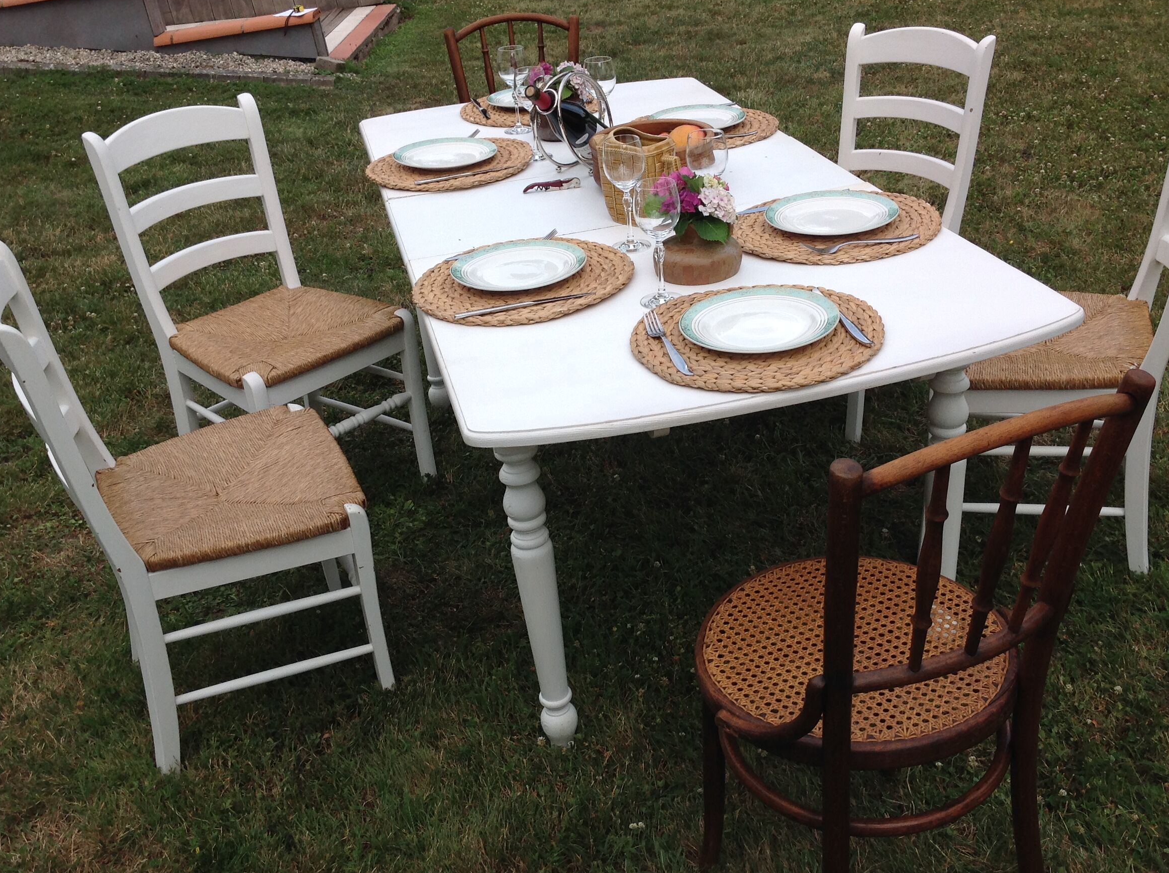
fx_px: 1315
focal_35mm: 39
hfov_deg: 47.9
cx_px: 608
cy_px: 416
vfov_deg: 36.7
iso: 50
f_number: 2.4
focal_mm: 4.28
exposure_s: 1/889
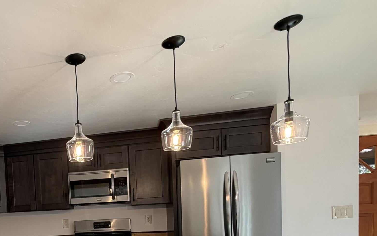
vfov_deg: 38.8
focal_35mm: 29
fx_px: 298
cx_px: 69
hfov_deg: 58.9
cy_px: 230
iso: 160
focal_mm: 2.22
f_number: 2.2
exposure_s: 1/120
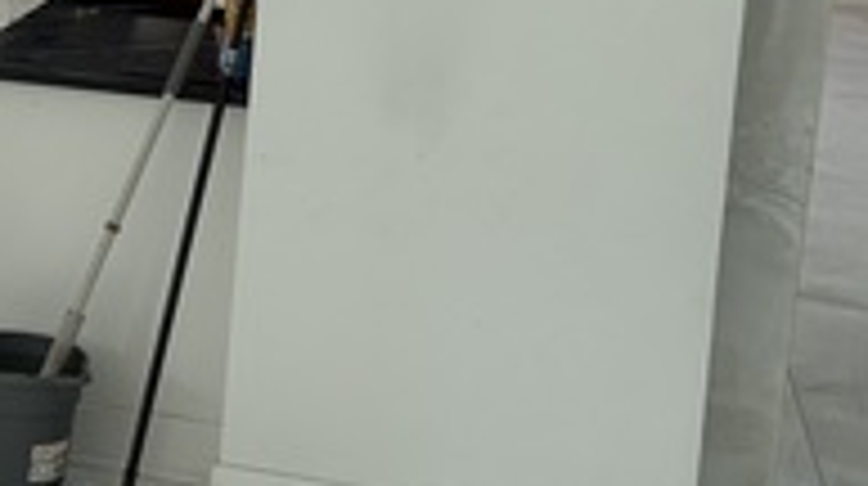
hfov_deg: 20.8
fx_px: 2161
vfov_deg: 12.7
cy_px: 9
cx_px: -238
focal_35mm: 94
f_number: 1.6
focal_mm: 5.96
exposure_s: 1/89
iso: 125
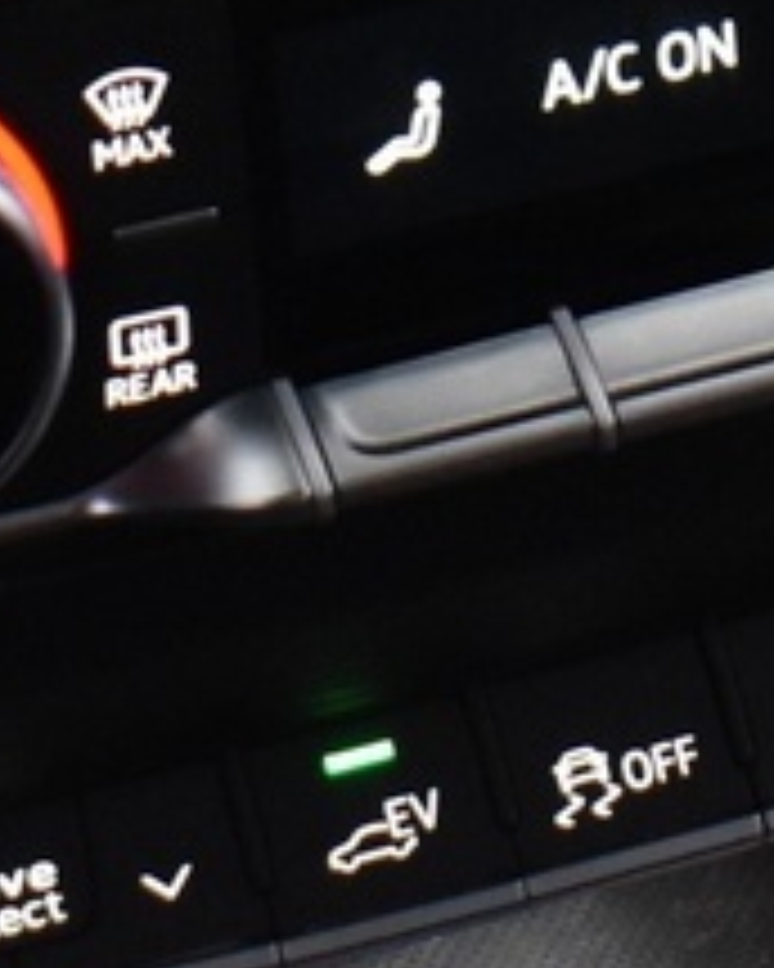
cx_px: 500
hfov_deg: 7.3
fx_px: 6070
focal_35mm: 212
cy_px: -1202
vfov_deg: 8.5
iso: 1250
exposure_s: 1/15
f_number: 5
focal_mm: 20
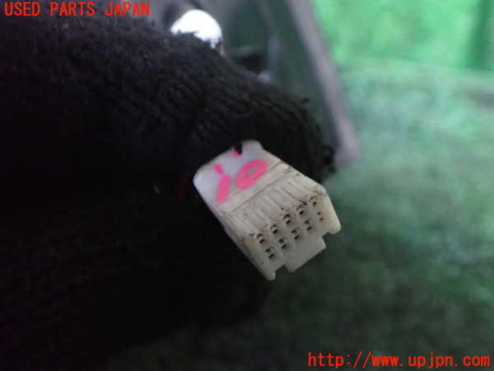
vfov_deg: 46.8
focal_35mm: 30
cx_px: 247
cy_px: 186
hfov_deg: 60.0
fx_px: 428
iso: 1250
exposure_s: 1/30
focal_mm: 5.4
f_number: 2.3
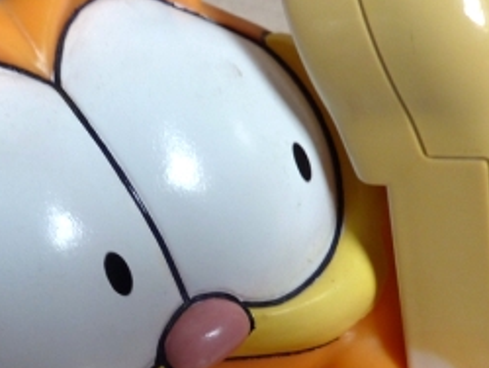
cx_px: 111
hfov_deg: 33.5
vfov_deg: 26.1
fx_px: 792
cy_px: 225
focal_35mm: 56
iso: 100
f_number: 3.3
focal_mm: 4.1
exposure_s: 1/30
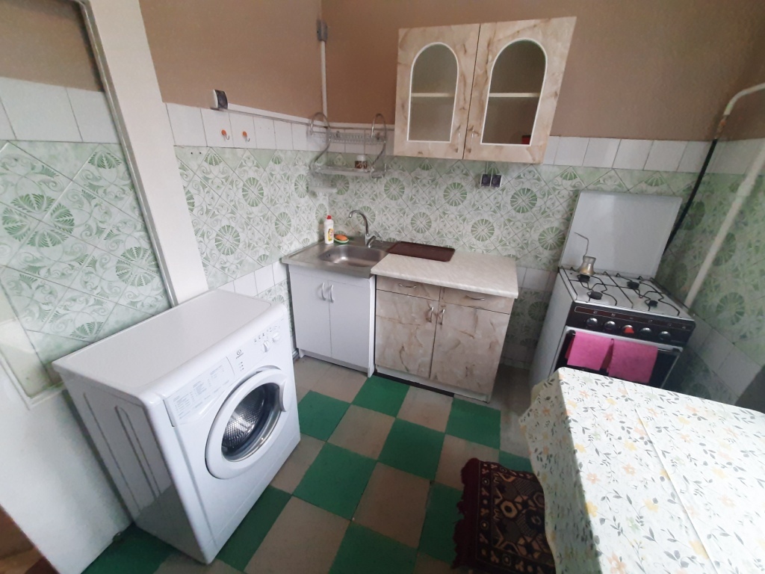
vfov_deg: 89.9
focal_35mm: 13
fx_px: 287
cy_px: 287
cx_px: 382
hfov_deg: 106.2
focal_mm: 1.42
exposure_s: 1/50
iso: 250
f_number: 2.2
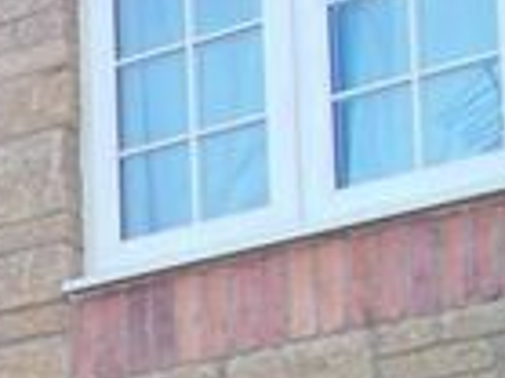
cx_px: -527
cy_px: 765
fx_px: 2638
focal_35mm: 181
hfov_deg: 10.1
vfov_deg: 7.8
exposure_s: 1/160
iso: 64
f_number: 3.2
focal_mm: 5.85
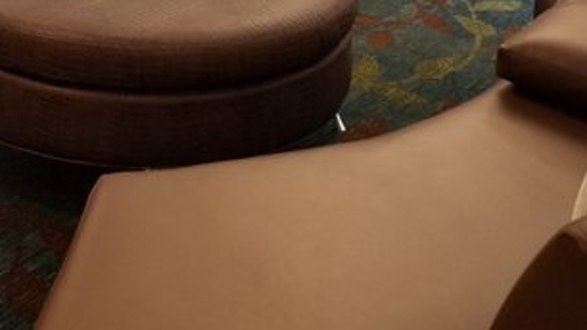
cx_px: 146
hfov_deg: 28.2
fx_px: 1152
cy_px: -211
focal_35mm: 74
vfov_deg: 14.8
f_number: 1.7
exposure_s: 1/30
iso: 160
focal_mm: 4.25
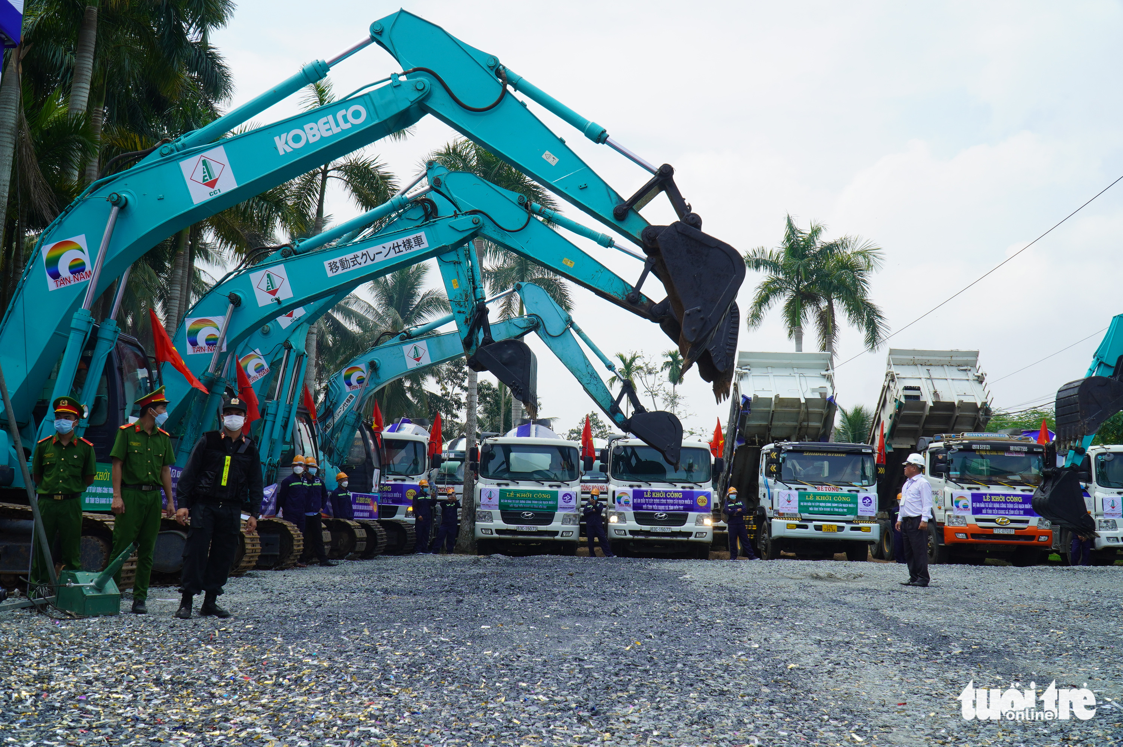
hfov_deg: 59.5
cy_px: 374
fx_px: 982
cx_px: 562
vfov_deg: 41.6
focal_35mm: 32
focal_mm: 21
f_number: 10
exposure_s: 1/125
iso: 100
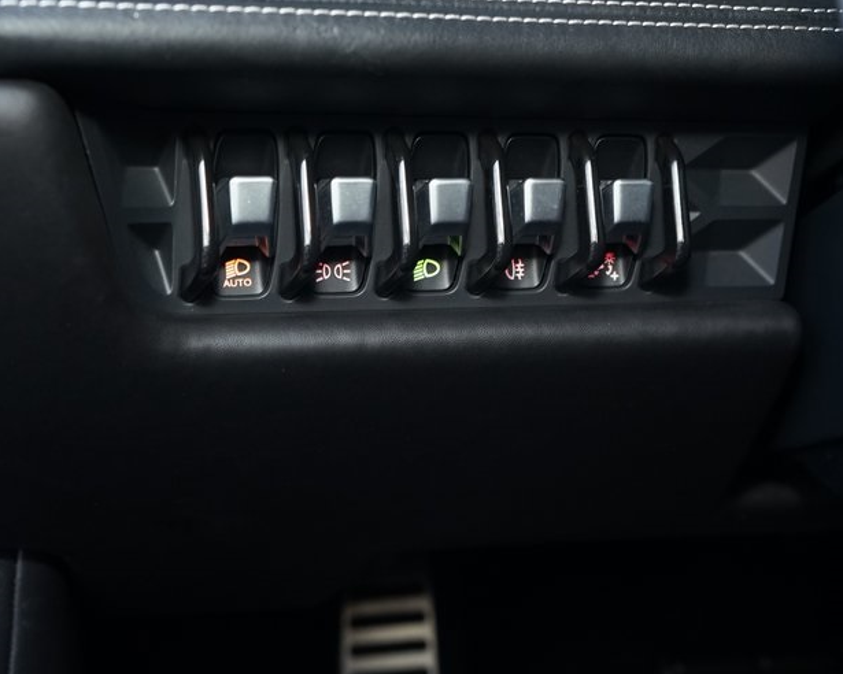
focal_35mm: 61
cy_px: 309
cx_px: 435
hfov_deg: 31.0
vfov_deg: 25.0
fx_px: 1522
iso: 1250
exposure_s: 1/25
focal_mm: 39
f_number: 5.6
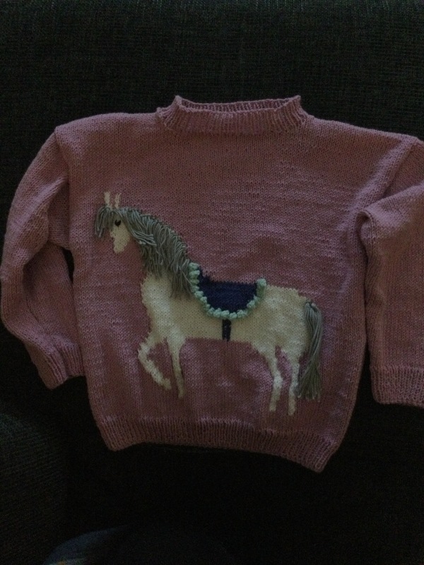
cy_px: 282
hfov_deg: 45.4
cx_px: 212
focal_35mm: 31
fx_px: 506
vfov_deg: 58.4
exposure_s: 1/17
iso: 800
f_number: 2.4
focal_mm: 3.3
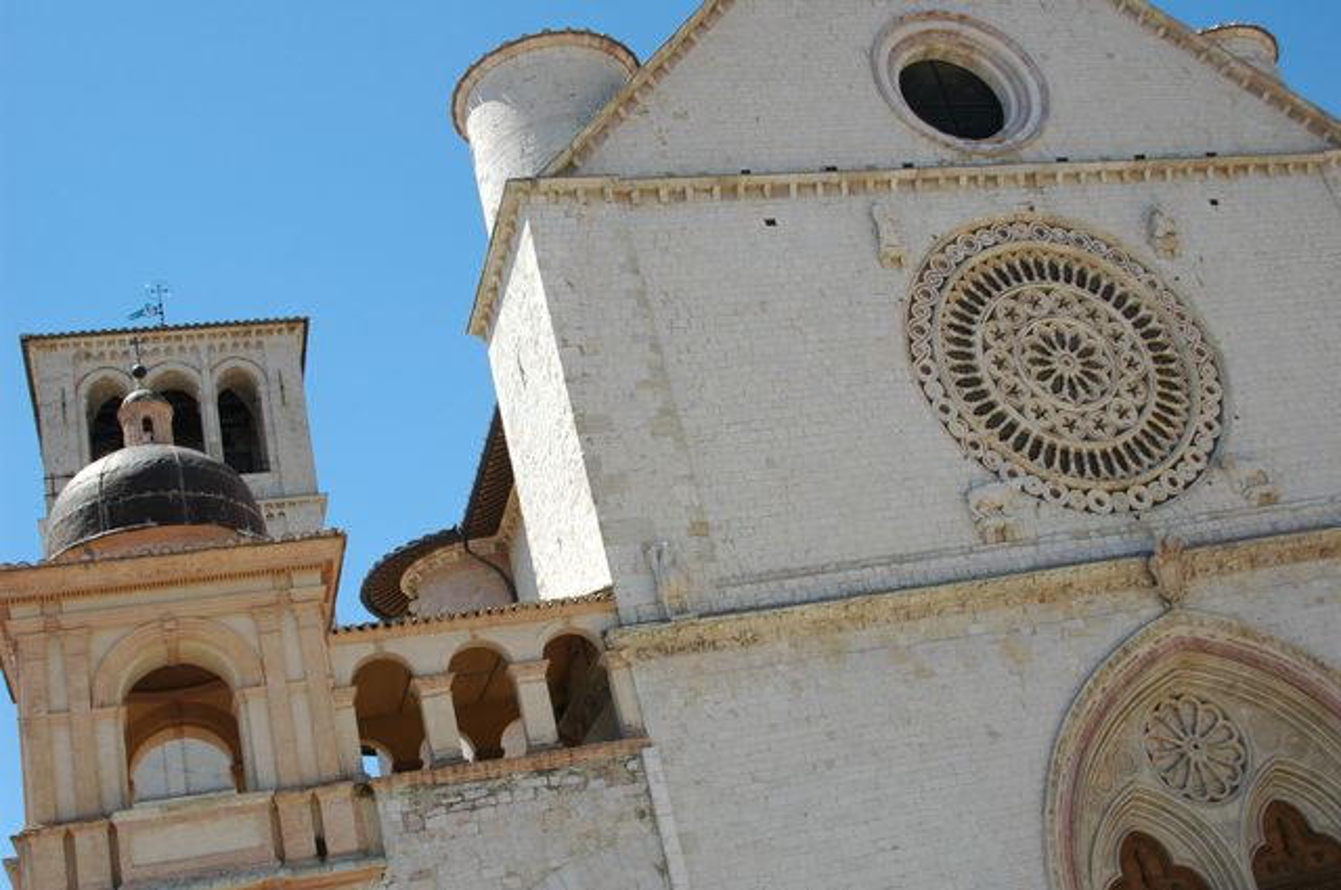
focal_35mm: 57
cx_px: 670
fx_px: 2121
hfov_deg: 35.1
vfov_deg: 23.7
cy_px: 445
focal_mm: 38
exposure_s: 1/400
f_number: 10
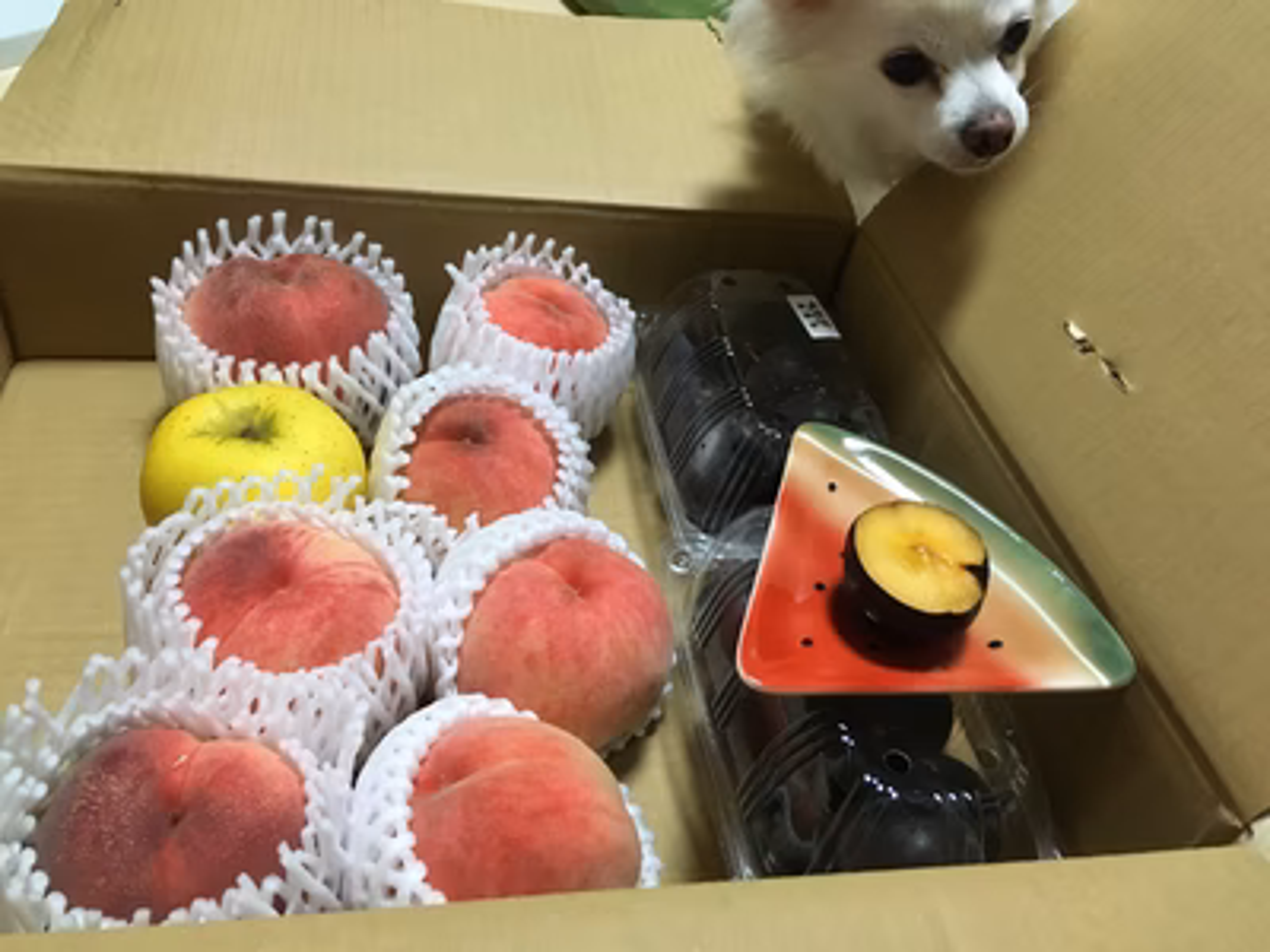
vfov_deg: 48.2
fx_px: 1064
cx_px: 635
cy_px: 476
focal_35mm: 29
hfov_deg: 61.7
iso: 200
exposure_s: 1/25
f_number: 2.2
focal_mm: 4.15
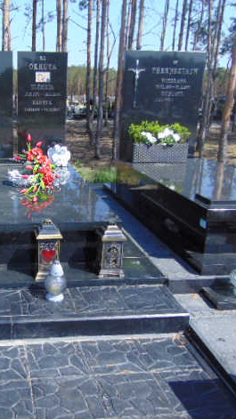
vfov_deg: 54.0
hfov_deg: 30.8
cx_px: 32
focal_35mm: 37
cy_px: 208
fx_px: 412
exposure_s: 1/800
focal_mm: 4.5
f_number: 3
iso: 80
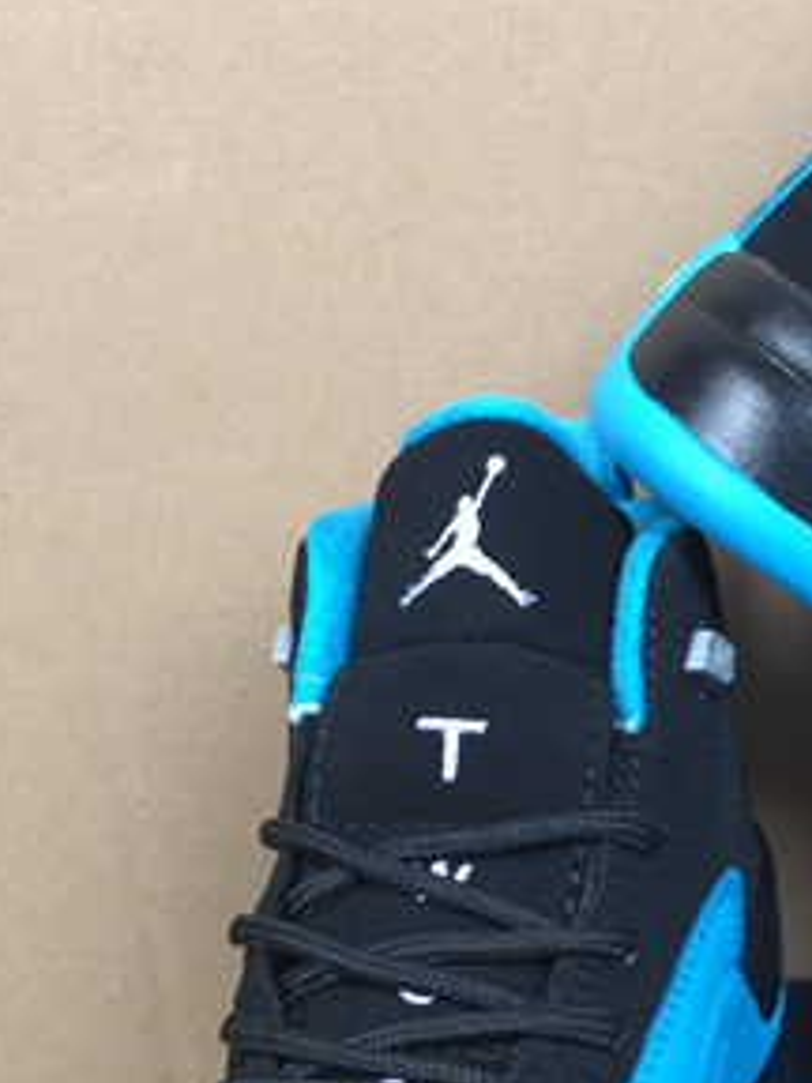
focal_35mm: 67
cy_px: 872
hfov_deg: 20.8
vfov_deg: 28.3
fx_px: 2096
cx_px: 917
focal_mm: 4.15
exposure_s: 1/50
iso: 40
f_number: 2.2
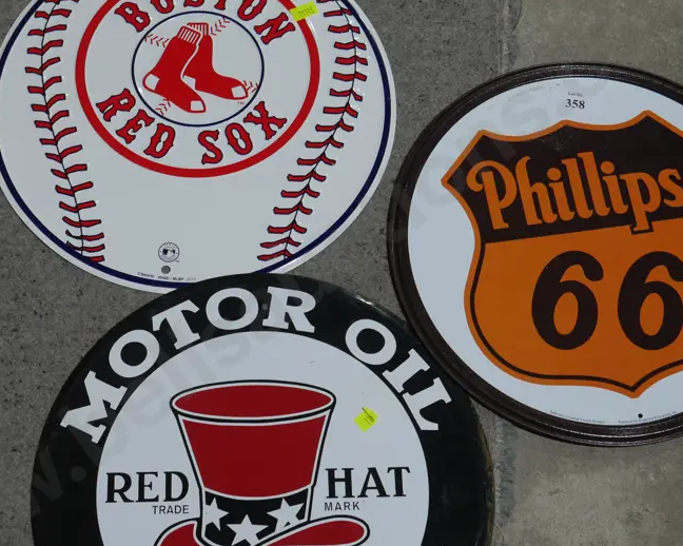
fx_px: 1435
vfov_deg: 21.5
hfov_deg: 26.8
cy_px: 275
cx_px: 314
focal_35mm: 71
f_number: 5.1
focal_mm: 23
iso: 200
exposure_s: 1/60
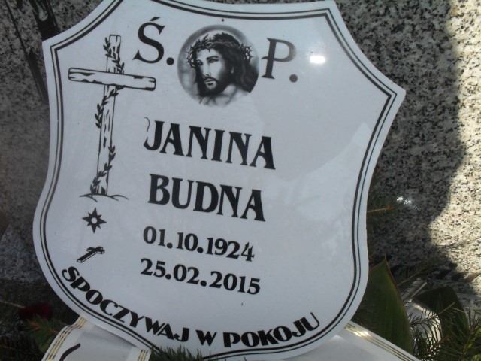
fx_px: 486
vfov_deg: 40.7
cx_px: 240
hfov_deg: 52.6
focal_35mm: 35
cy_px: 180
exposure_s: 1/350
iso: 200
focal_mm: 6.3
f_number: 8.4
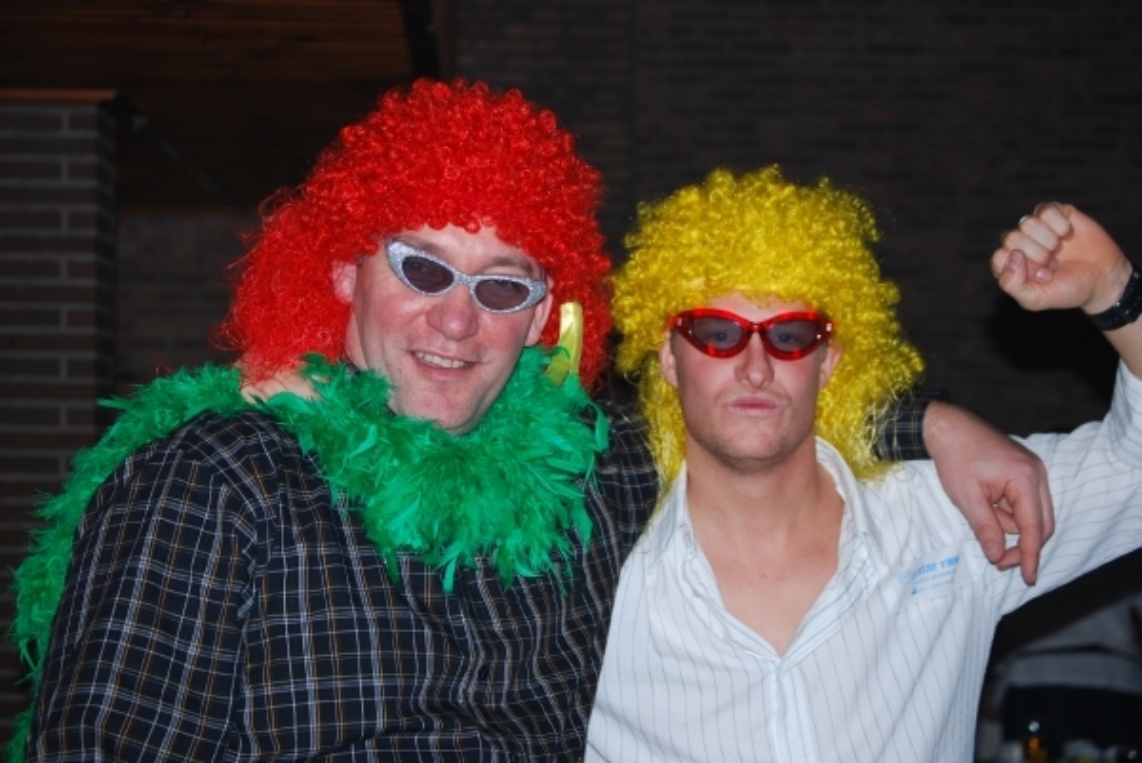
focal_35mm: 82
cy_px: 382
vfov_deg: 16.6
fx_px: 2619
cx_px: 571
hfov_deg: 24.6
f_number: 4
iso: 200
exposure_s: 1/60
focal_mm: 55
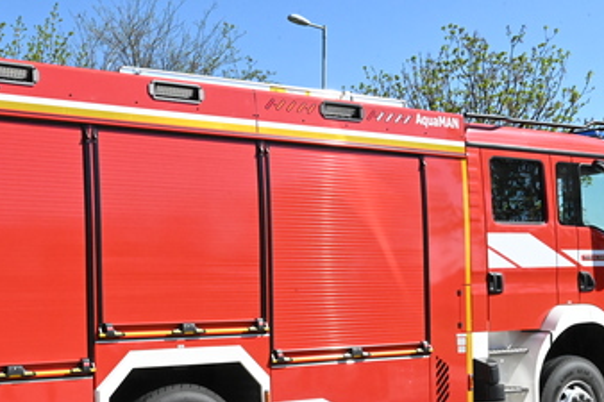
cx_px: 246
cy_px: 284
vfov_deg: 22.8
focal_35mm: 59
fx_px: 989
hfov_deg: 33.9
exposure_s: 1/2500
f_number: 25
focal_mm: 38
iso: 10000
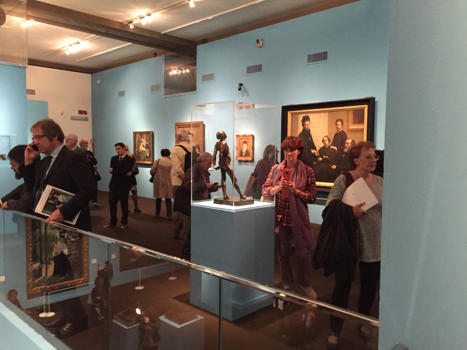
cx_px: 234
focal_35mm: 29
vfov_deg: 48.2
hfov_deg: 61.7
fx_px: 391
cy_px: 175
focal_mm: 4.15
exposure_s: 1/17
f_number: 2.2
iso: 400
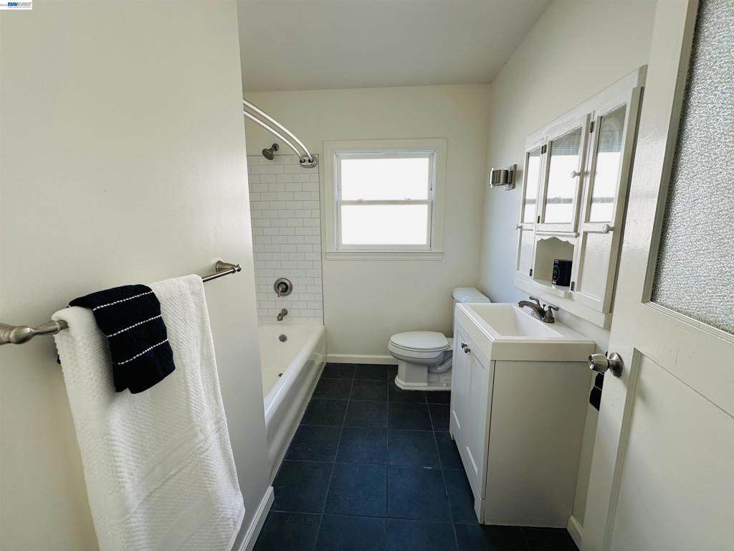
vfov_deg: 85.7
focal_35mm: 14
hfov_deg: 102.1
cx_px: 367
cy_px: 276
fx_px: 297
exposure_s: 1/99
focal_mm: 2.22
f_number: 2.2
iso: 40
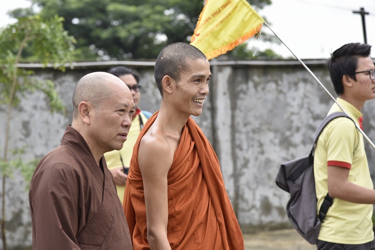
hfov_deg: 17.1
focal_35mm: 120
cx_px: 188
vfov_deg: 11.4
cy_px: 125
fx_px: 1250
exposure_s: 1/250
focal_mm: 120
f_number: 5.6
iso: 200
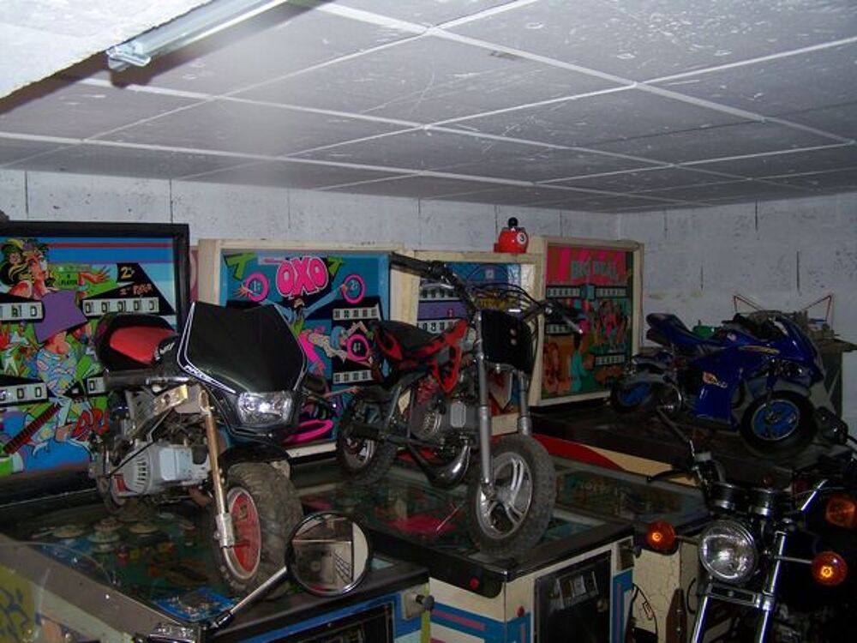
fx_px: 941
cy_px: 322
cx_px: 428
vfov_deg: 37.7
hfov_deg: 49.0
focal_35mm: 38
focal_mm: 6.3
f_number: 2.8
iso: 80
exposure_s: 1/60
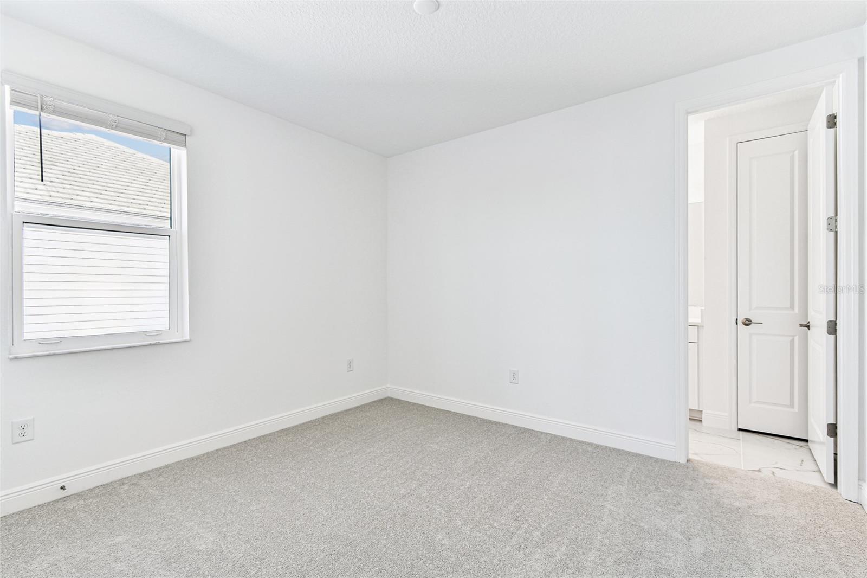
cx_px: 434
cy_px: 289
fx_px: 361
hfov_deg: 100.4
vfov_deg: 77.3
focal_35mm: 15
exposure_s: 1/25
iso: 100
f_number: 7.1
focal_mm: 10
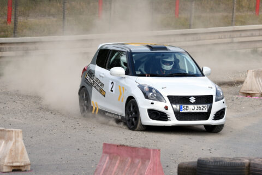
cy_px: 88
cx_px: 131
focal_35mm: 240
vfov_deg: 5.7
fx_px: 1747
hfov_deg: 8.6
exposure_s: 1/400
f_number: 7.1
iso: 160
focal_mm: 240
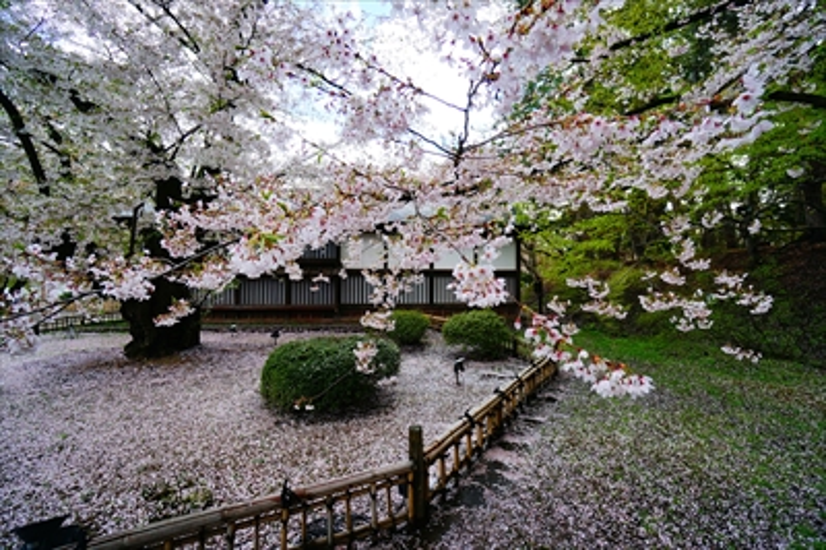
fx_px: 344
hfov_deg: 100.4
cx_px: 413
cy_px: 275
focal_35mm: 15
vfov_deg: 77.2
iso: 100
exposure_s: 1/125
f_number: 5.6
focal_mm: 10
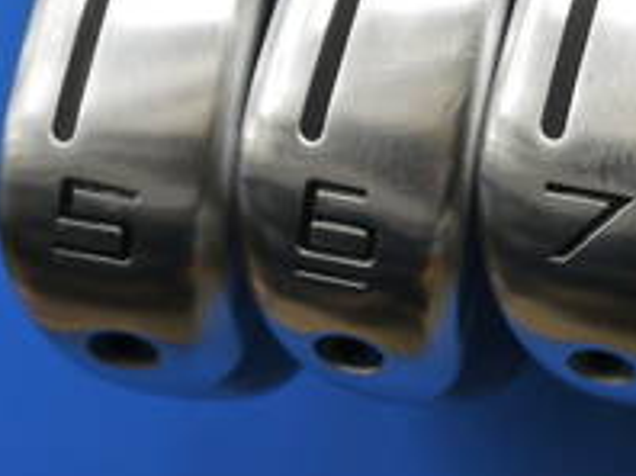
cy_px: 61
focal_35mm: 162
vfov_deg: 9.1
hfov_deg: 11.9
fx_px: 2973
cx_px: 819
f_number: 4.6
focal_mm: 25
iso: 200
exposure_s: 1/60
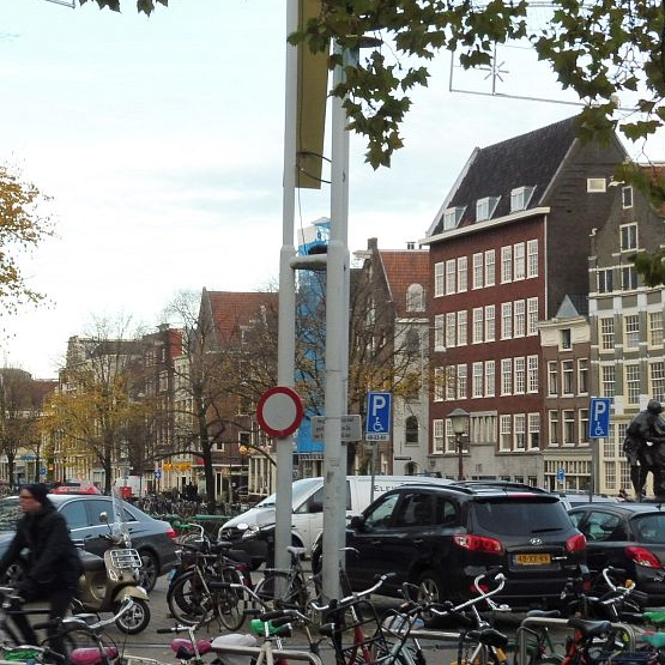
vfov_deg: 19.7
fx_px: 1913
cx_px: 134
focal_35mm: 88
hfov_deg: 19.5
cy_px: 379
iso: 100
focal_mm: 9.7
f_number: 4.6
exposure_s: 1/80
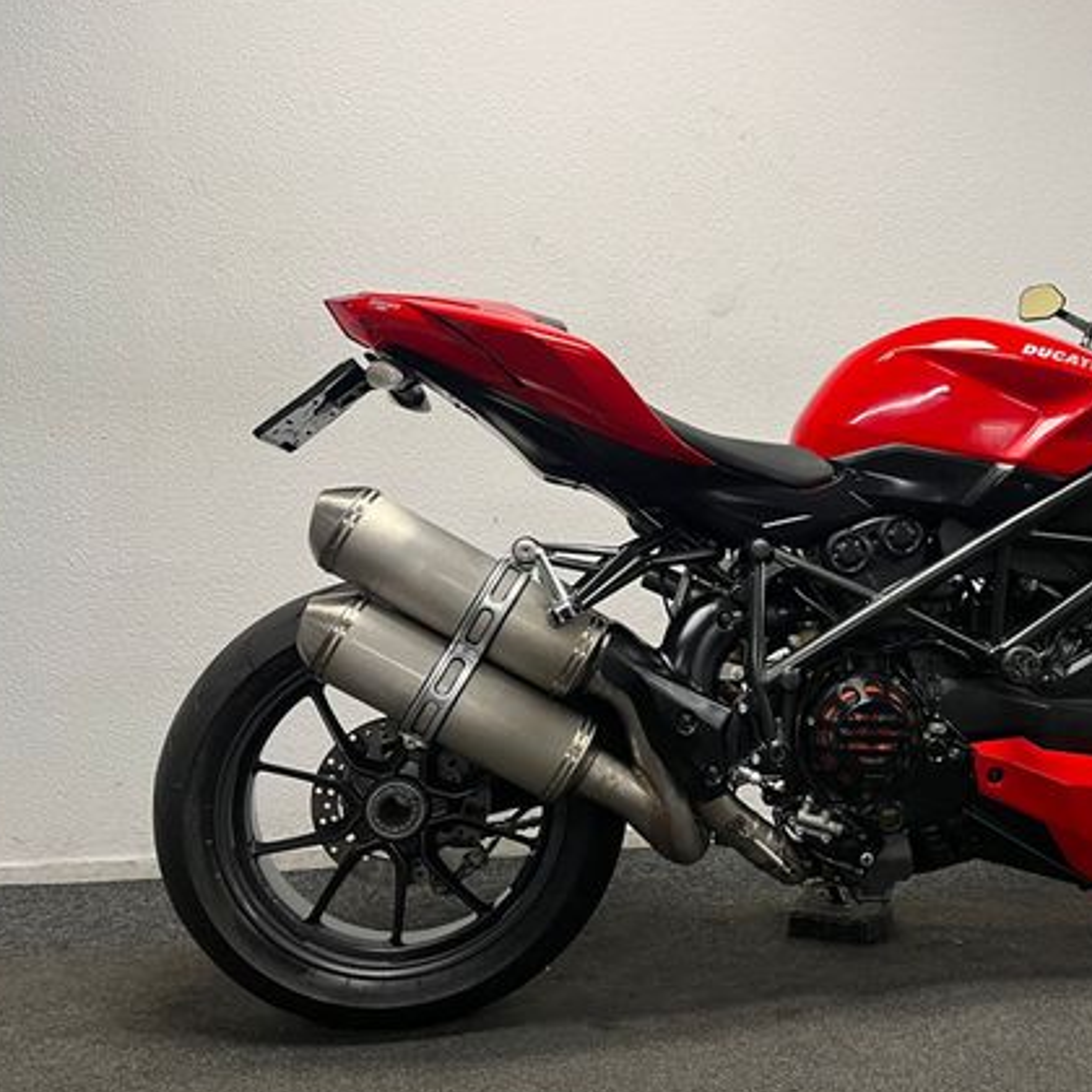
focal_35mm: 35
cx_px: 796
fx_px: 1249
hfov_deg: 45.8
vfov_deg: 47.2
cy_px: 590
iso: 80
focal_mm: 5.1
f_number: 1.6
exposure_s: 1/50
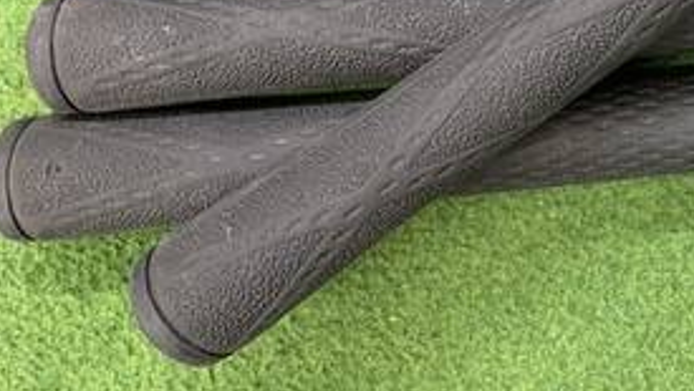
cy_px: -73
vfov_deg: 17.5
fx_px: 1215
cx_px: 765
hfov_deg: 28.9
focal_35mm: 66
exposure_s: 1/40
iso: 400
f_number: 1.8
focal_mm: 4.25
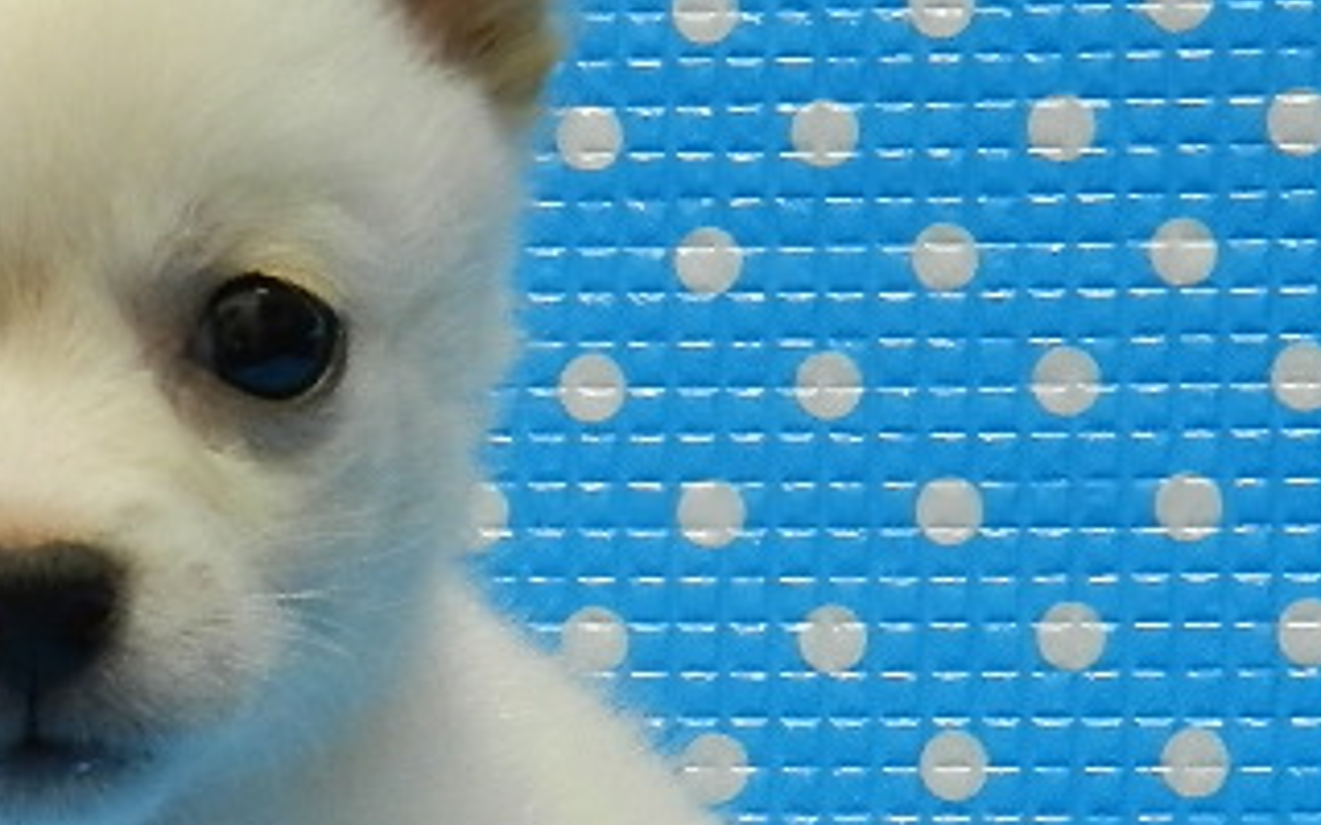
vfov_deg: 8.1
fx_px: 5796
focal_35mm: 161
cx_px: 334
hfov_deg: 13.0
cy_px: 755
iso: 360
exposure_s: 1/30
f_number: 4
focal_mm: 6.7
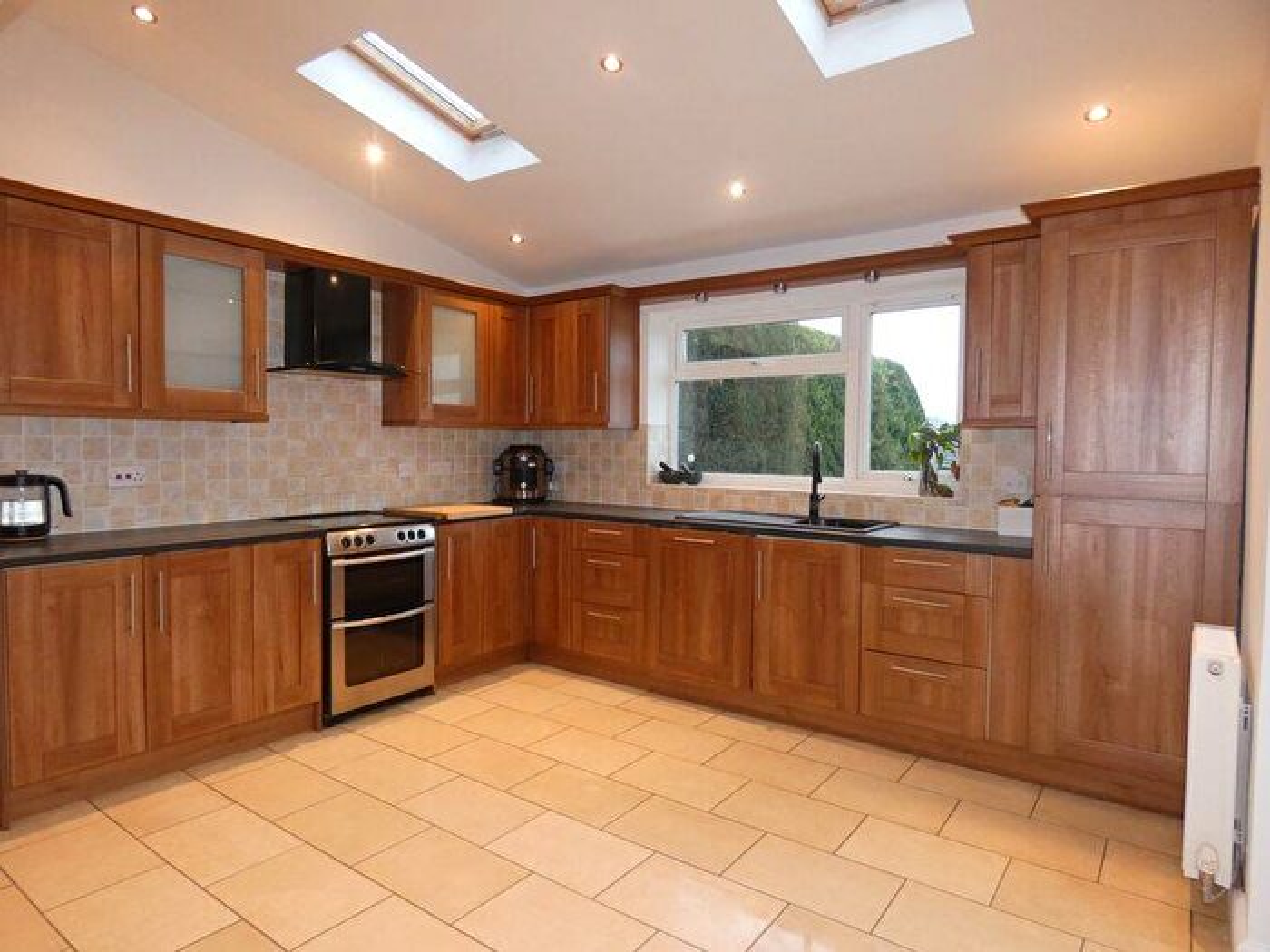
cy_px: 476
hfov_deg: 81.7
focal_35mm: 20
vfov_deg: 66.0
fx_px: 734
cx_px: 635
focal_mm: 3.6
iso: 400
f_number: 2.8
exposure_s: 1/60
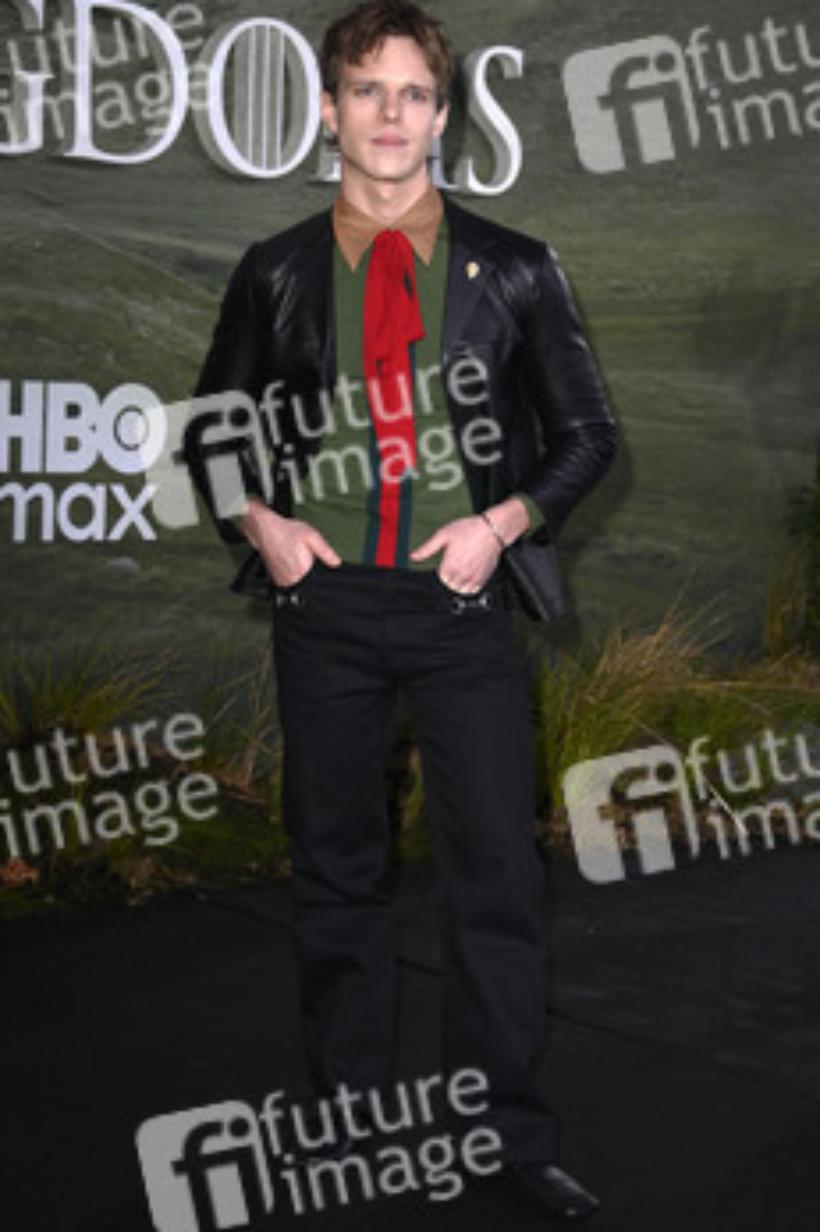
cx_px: 422
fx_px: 3351
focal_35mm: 98
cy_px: 621
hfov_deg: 13.9
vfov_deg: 20.8
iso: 250
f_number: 5.6
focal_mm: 85
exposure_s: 1/250
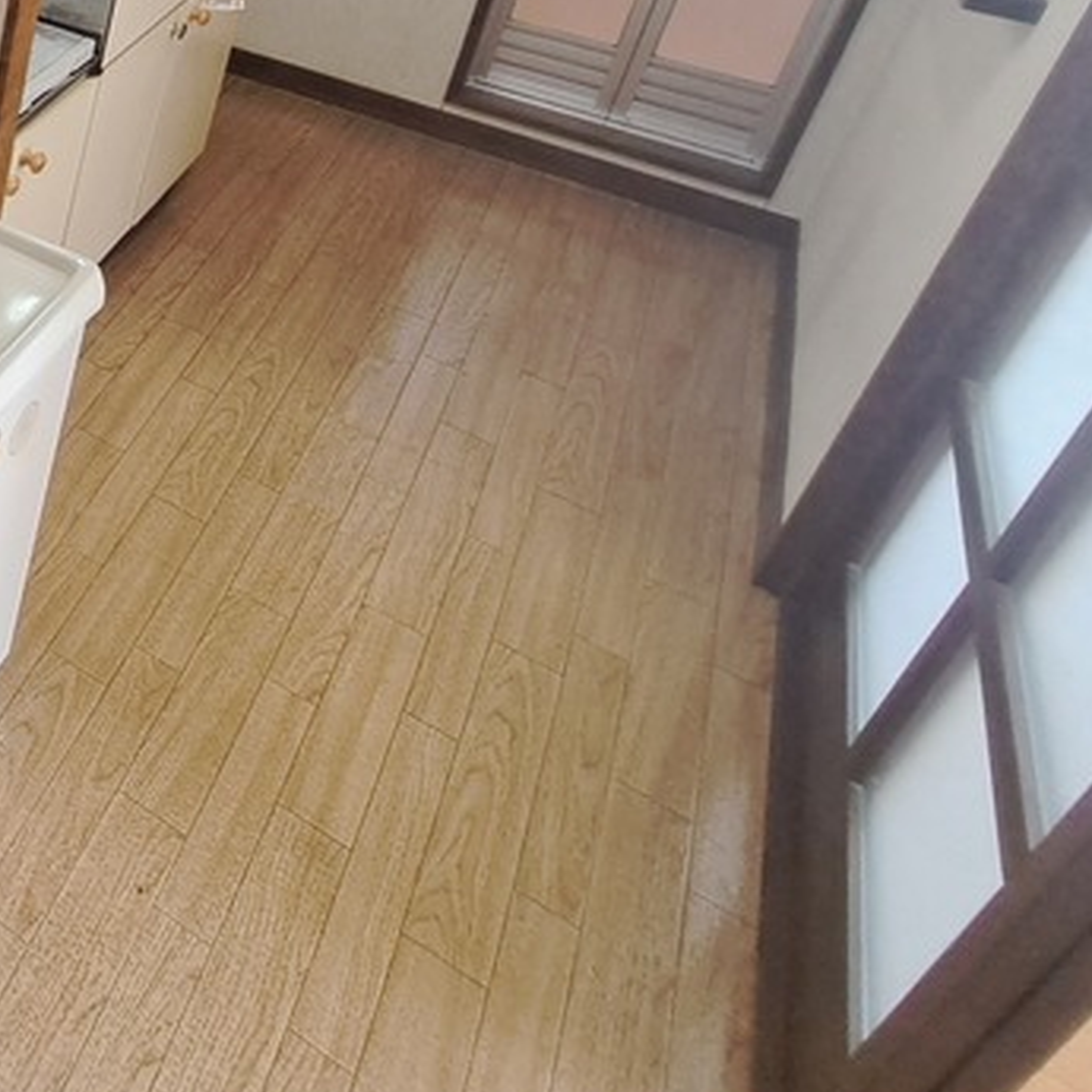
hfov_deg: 32.7
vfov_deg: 43.7
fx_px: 1142
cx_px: -421
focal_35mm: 32
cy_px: 0
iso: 200
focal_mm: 1.74
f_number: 2.2
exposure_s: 1/50
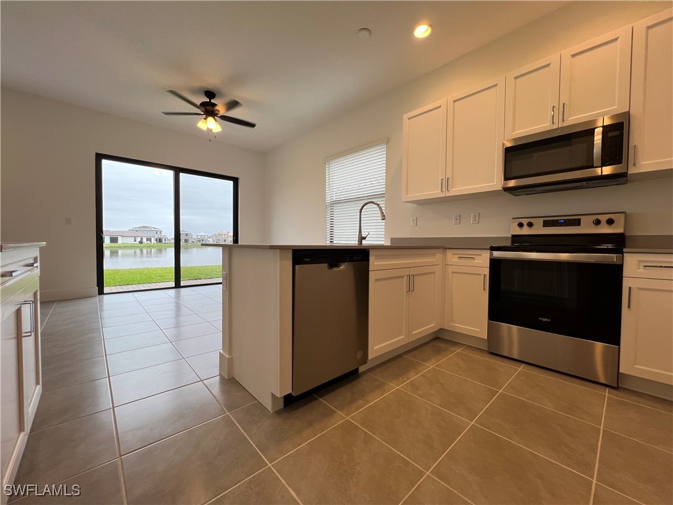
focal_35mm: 13
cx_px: 336
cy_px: 252
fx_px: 253
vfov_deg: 89.9
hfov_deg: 106.2
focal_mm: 1.57
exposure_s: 1/120
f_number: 1.8
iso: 80
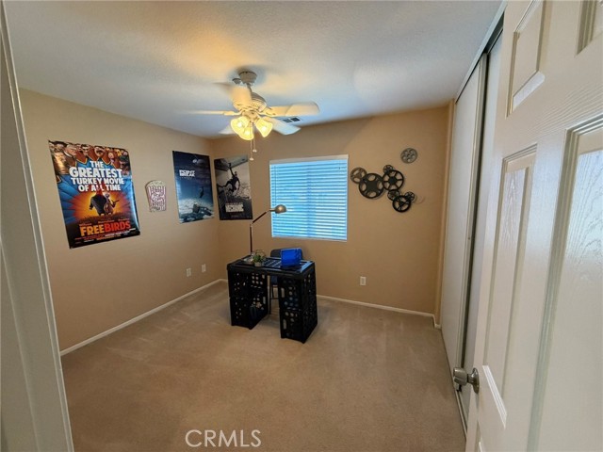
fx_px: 244
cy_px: 226
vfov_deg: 85.7
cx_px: 302
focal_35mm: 14
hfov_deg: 102.1
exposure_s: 1/60
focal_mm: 2.22
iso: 320
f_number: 2.2
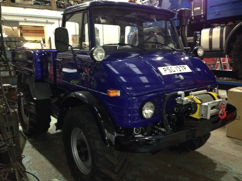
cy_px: 90
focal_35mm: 33
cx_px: 121
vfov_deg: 42.9
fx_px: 231
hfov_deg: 55.4
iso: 500
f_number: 2.4
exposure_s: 1/16
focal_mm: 4.12
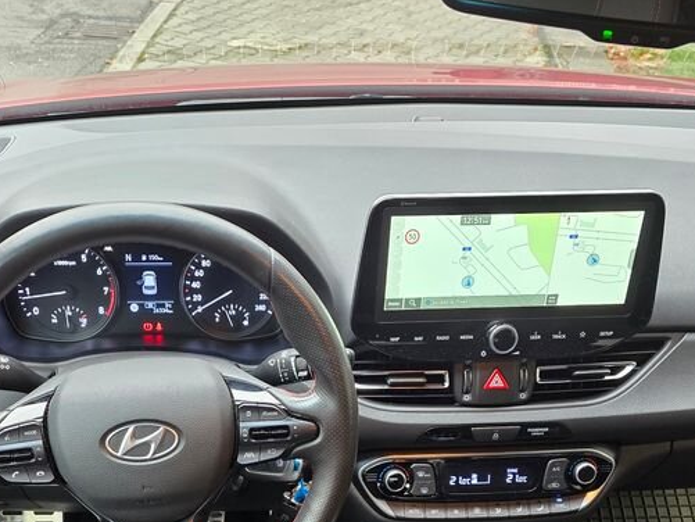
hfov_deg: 40.1
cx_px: 250
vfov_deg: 29.0
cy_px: 519
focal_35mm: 47
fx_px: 944
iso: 250
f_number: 1.7
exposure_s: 1/50
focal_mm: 6.3
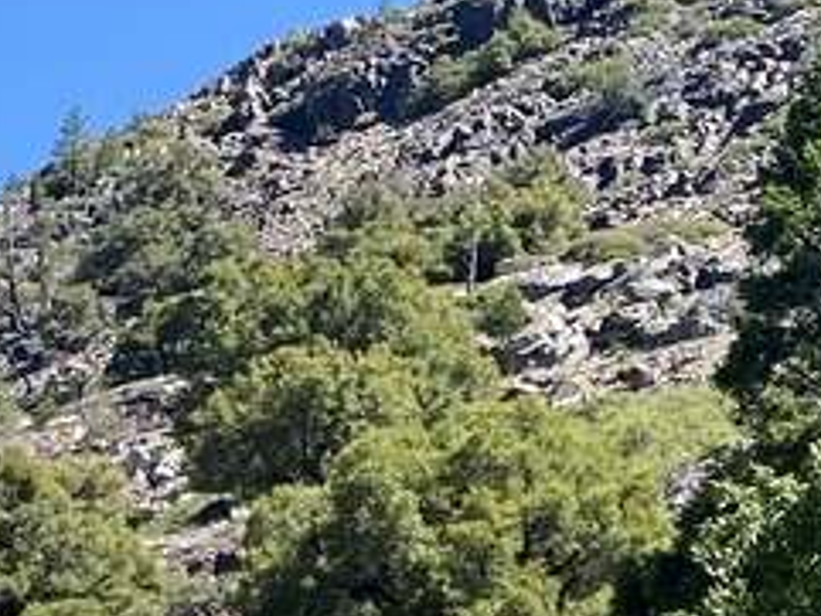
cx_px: -75
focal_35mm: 140
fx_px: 3322
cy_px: 1285
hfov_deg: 13.8
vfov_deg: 9.8
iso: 32
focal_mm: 4.25
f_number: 1.8
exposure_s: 1/981
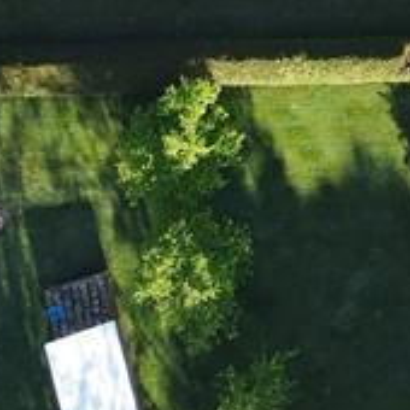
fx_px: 1715
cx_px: 388
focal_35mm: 128
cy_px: -465
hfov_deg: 13.5
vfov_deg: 11.9
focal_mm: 4.5
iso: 110
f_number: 2.8
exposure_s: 1/120
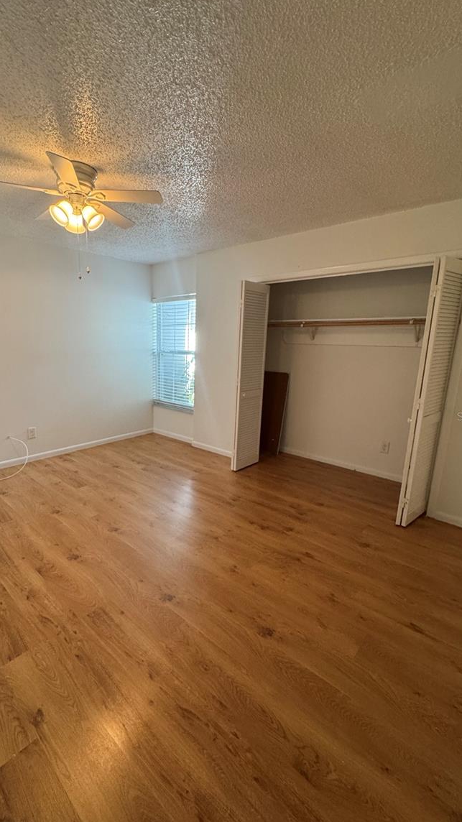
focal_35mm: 16
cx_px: 185
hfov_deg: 66.4
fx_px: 349
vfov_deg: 99.4
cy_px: 416
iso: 250
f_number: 2.2
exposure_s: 1/60
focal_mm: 2.22
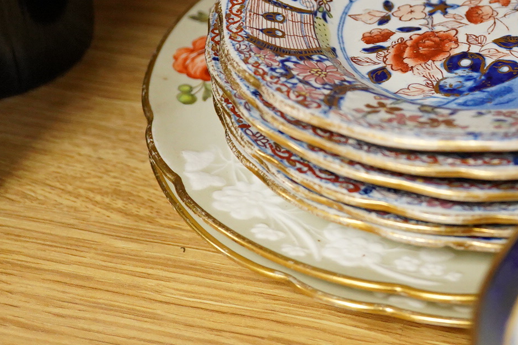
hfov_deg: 20.9
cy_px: 18
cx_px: 492
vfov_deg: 14.2
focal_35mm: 95
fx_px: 1367
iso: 2500
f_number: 3.5
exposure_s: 1/320
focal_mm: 30
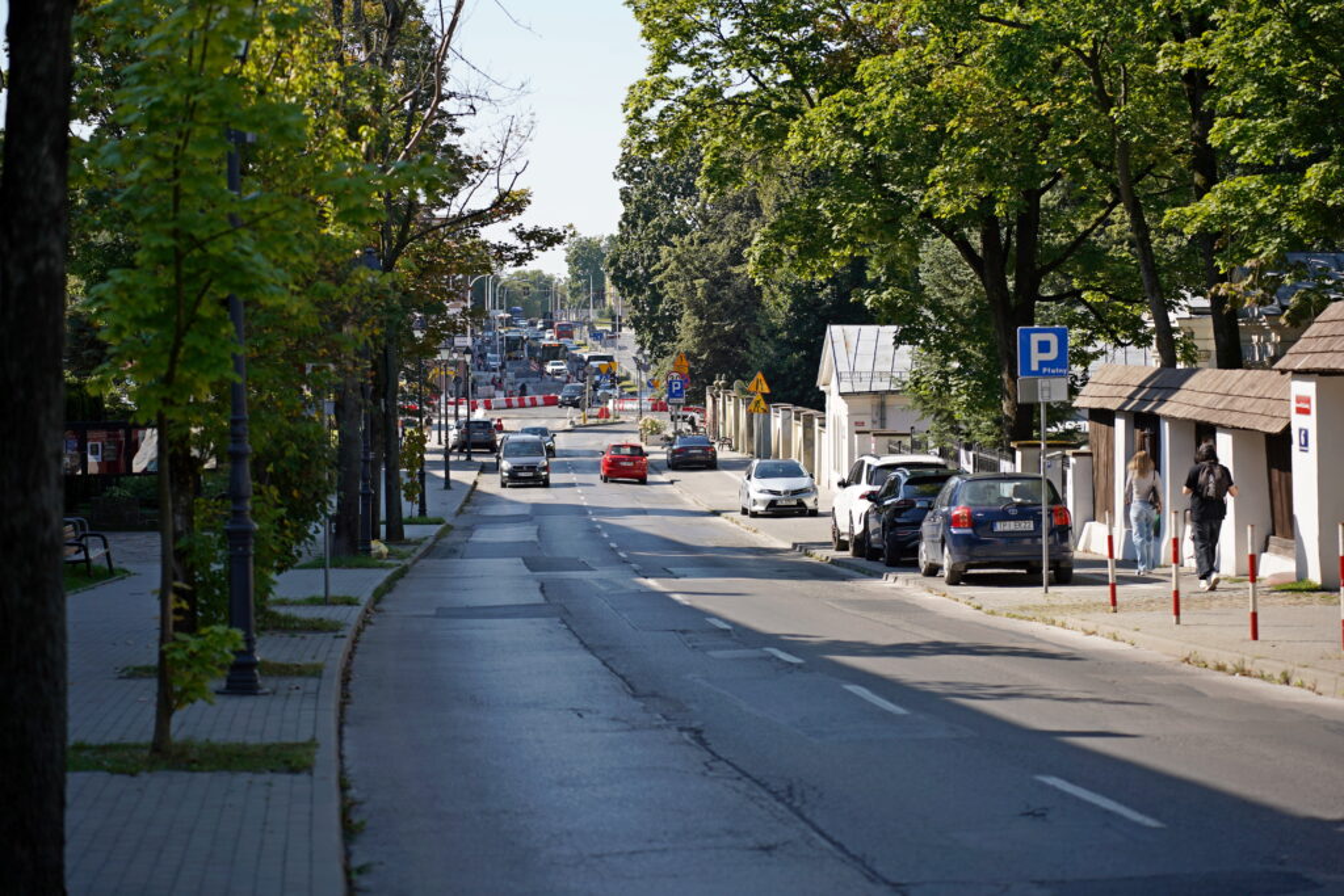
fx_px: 2800
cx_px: 672
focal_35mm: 75
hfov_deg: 27.0
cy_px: 448
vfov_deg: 18.2
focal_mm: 75
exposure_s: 1/1000
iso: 100
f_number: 2.8
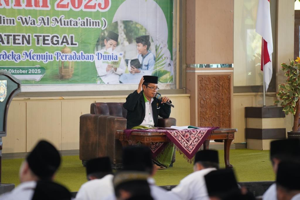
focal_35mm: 200
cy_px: 100
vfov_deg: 6.9
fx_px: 1667
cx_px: 150
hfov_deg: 10.3
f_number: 4
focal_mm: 200
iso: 4000
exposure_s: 1/100
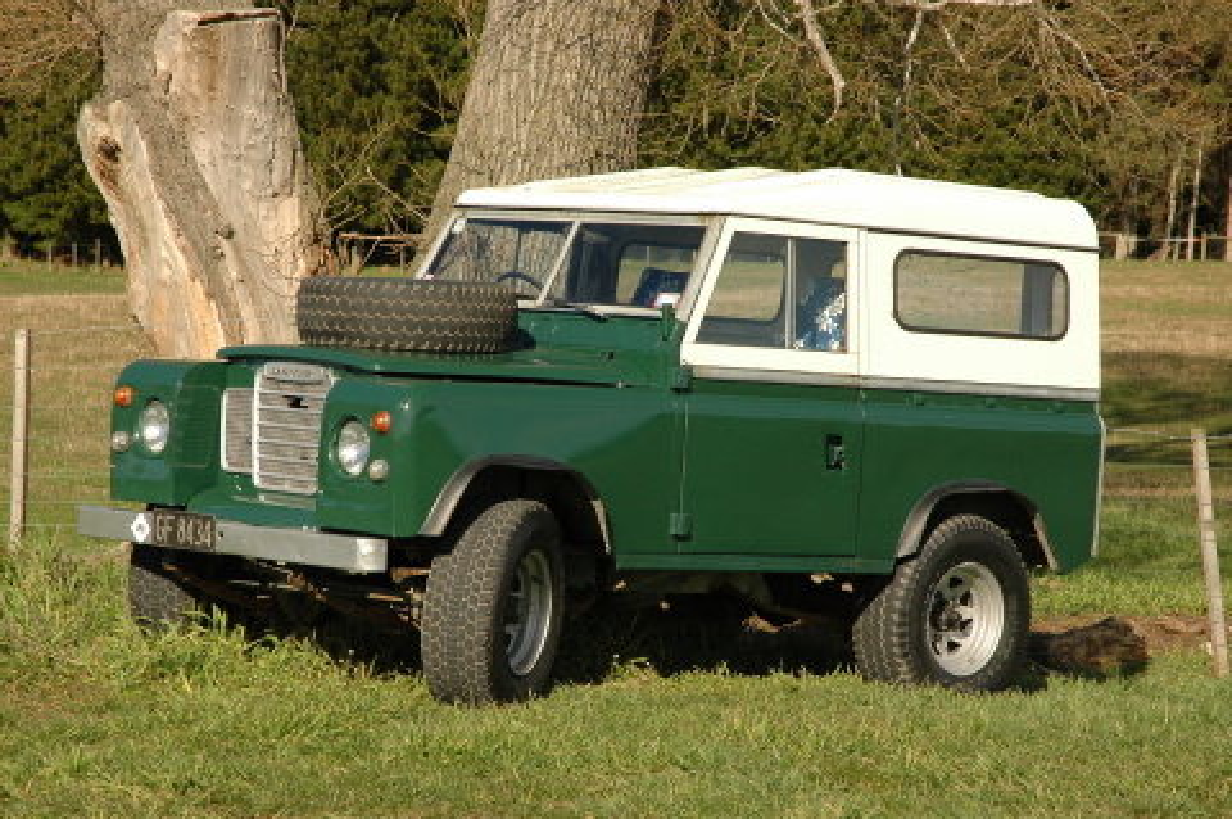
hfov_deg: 19.5
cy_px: 410
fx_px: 3590
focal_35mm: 105
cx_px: 616
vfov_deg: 13.0
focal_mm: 70
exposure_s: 1/800
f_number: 8
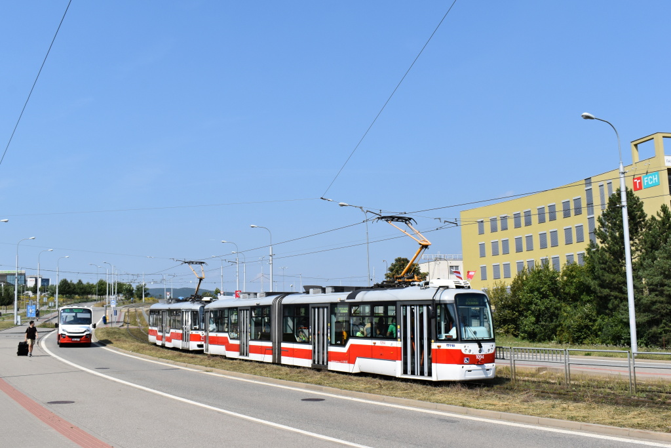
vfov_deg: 36.9
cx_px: 336
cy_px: 224
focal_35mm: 36
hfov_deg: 53.1
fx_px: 671
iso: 200
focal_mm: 24
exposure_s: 1/500
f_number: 11
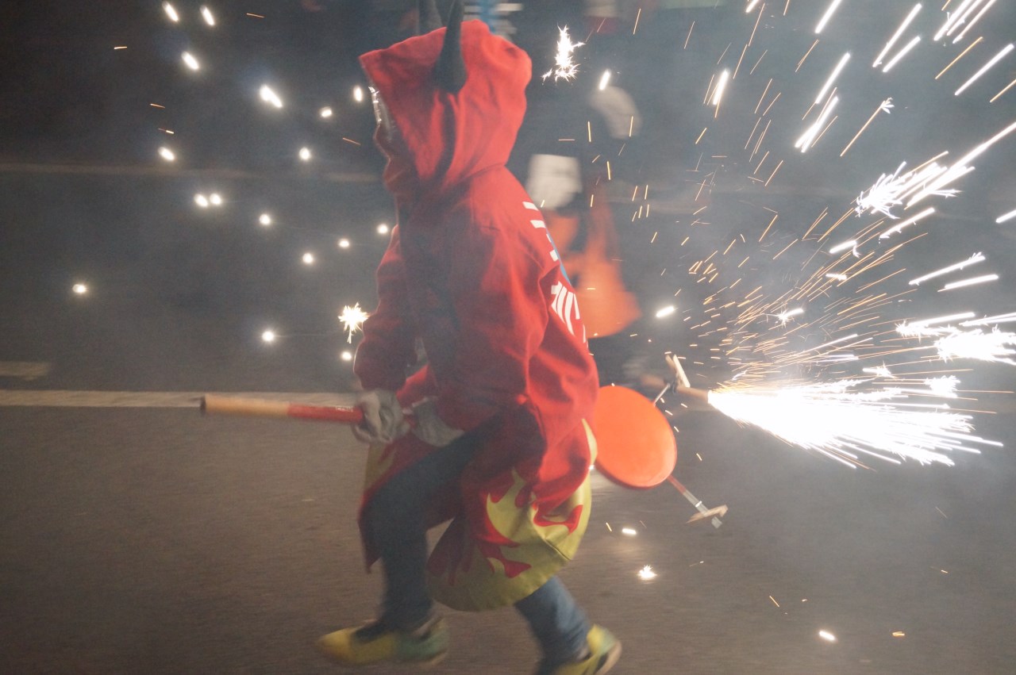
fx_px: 1466
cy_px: 338
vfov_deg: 25.9
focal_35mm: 52
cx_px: 508
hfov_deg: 38.2
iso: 3200
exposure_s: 1/80
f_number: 5
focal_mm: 35
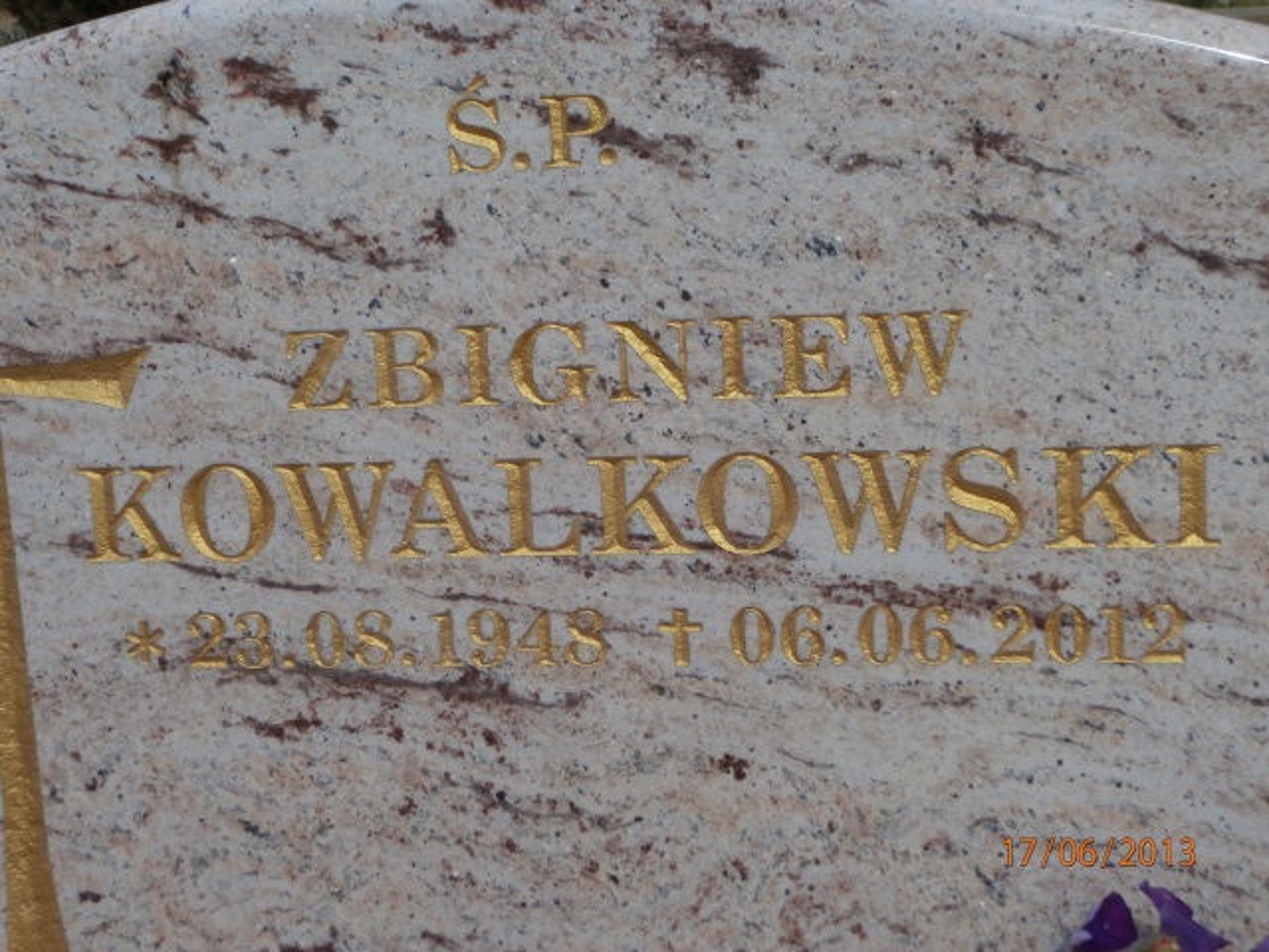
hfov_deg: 28.6
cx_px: 634
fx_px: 2493
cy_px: 476
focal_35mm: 68
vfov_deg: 21.6
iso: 100
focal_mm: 12.1
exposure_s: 1/1000
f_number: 4.7
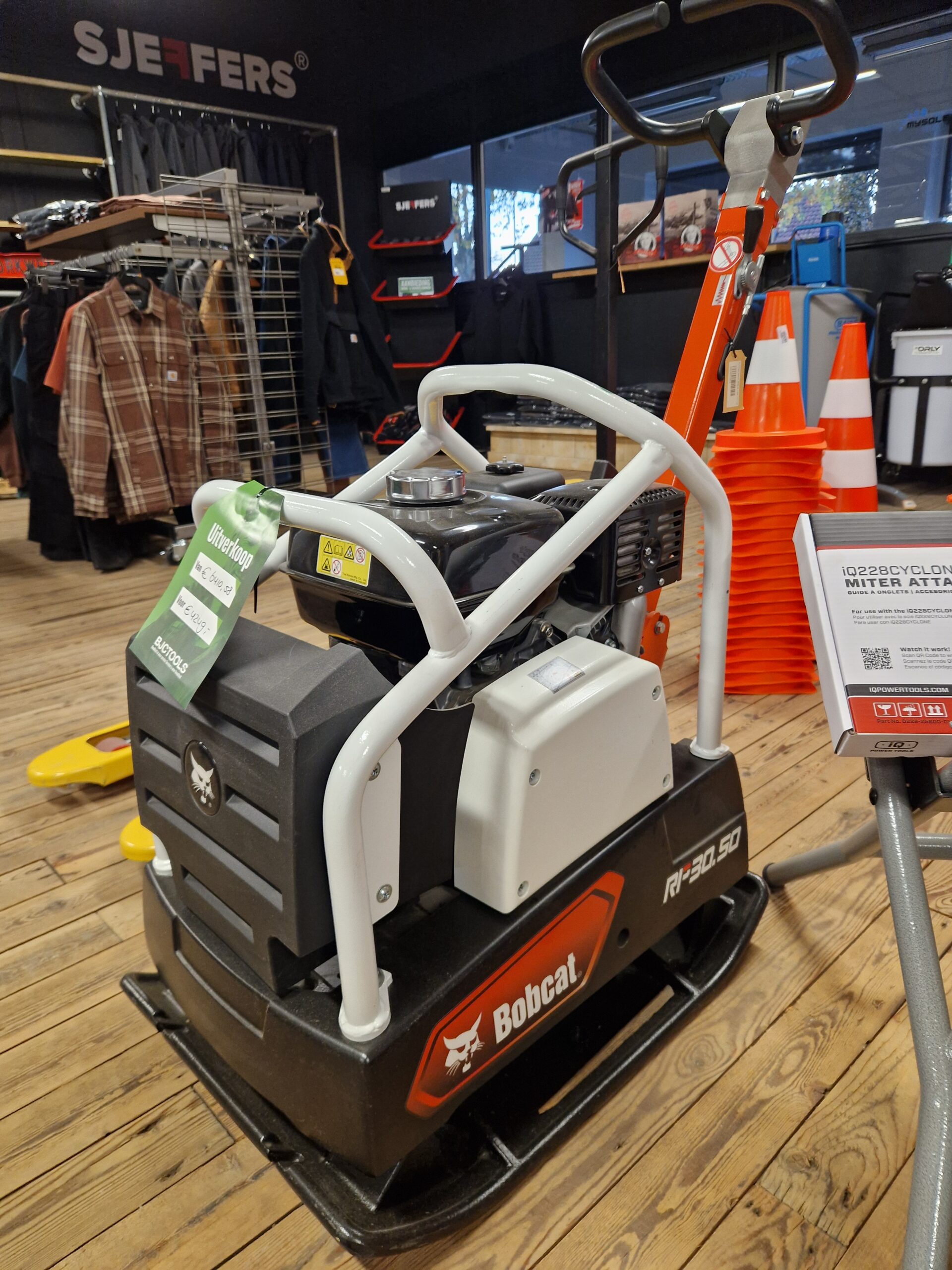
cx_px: 476
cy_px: 635
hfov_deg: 58.9
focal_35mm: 23
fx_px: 843
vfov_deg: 73.9
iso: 200
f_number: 1.8
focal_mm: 5.4
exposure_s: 1/100
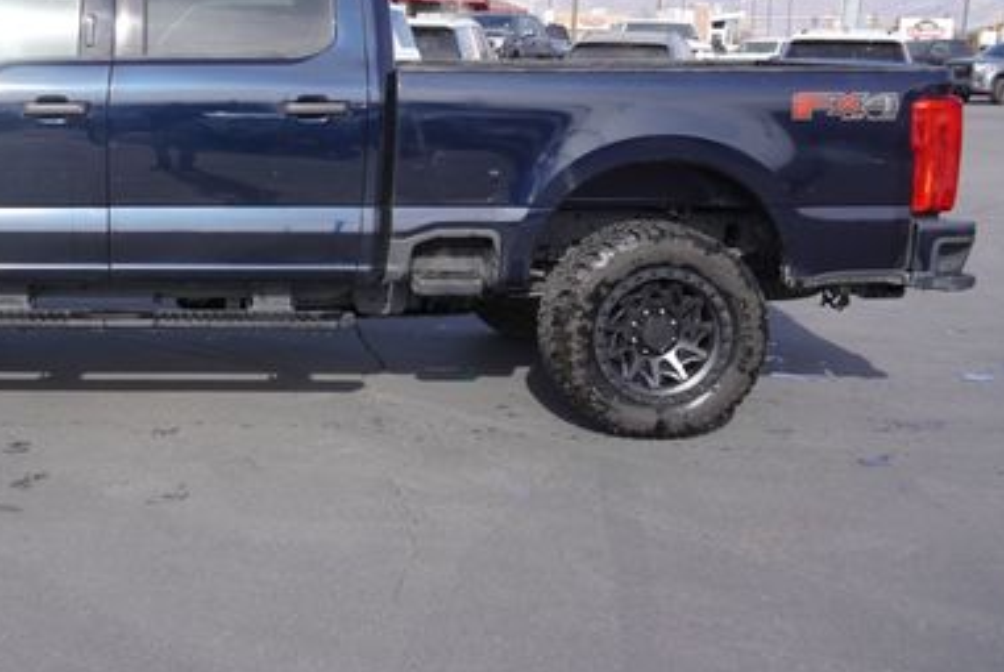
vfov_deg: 28.0
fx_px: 1336
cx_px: 192
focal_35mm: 48
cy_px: 208
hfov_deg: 39.5
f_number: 6.3
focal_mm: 19
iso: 100
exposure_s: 1/160
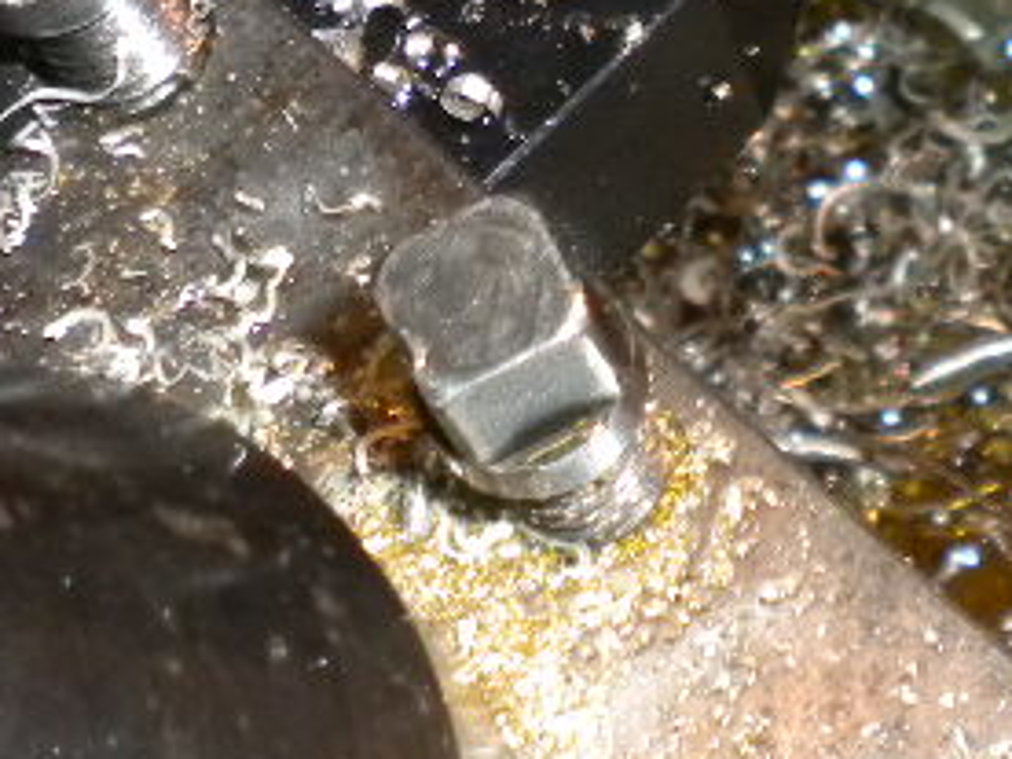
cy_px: 40
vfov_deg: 11.3
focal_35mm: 130
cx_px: 1056
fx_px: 3801
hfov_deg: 14.9
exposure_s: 1/30
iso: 400
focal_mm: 6.3
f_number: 4.6
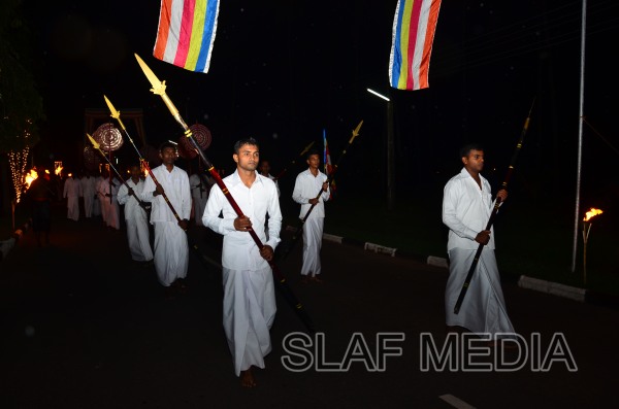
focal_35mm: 27
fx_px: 463
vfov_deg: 47.7
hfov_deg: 67.5
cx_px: 310
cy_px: 204
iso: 500
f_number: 6.3
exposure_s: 1/50
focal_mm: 18
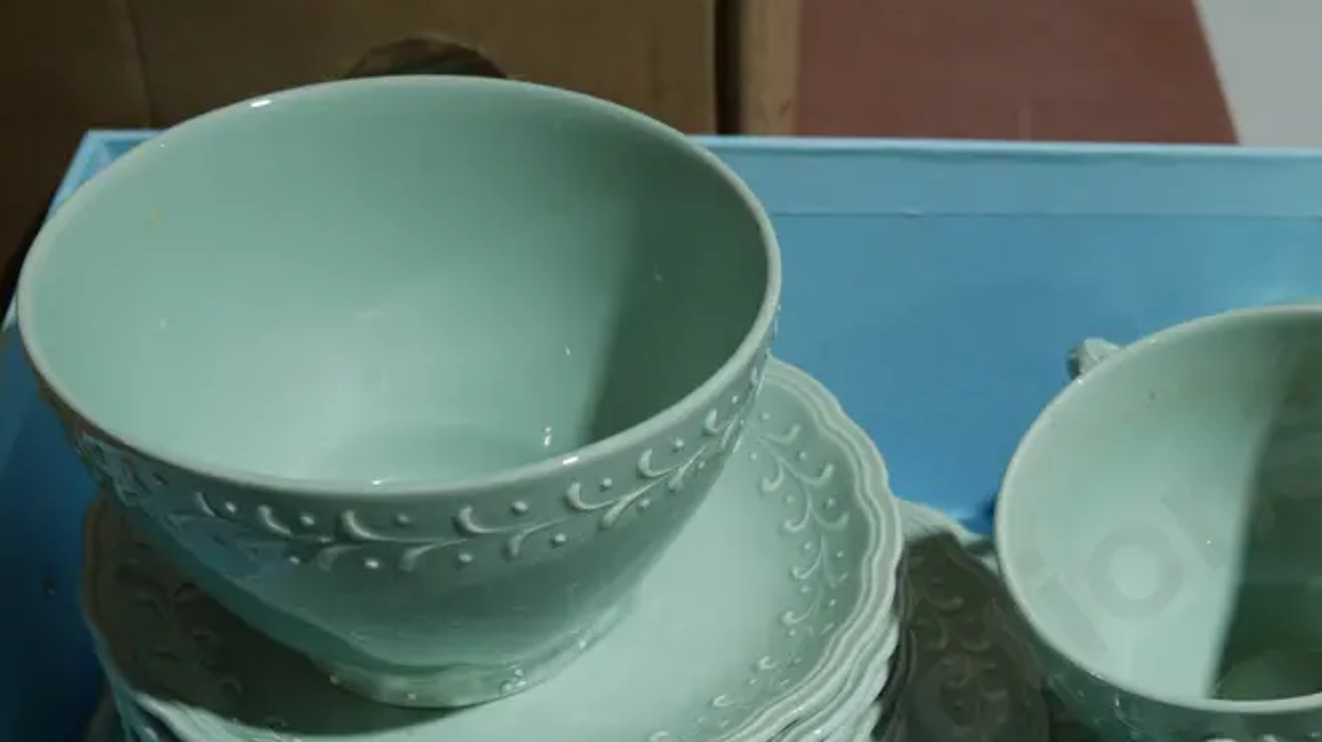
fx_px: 2383
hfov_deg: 30.7
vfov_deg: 17.3
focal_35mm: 68
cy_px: 751
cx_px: 893
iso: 250
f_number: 4.4
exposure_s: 1/60
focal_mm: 20
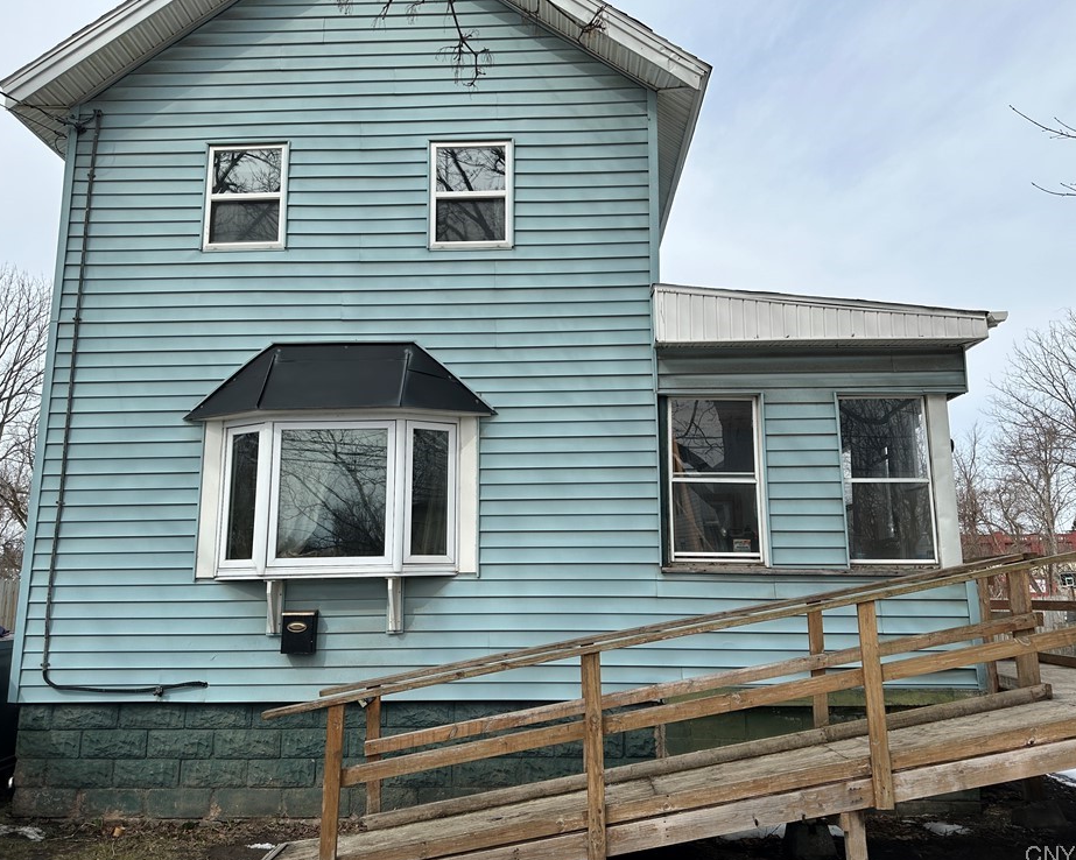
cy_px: 428
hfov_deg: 66.0
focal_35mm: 26
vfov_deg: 54.9
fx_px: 828
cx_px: 508
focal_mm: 6.86
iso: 80
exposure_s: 1/4545
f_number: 1.78
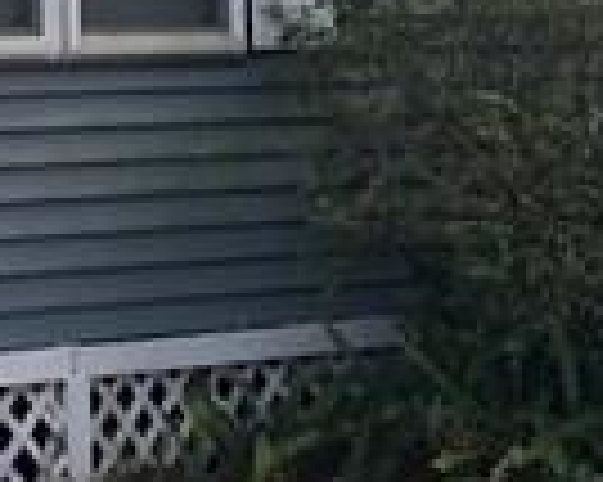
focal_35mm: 216
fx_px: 3852
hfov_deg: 8.4
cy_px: -500
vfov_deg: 6.9
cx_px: -675
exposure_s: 1/141
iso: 25
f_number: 2.2
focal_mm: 4.15
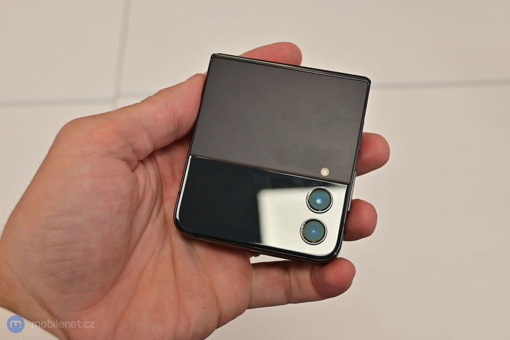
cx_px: 255
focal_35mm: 44
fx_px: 616
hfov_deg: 45.0
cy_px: 170
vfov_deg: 30.8
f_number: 4.8
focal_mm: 29
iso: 200
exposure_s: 1/50
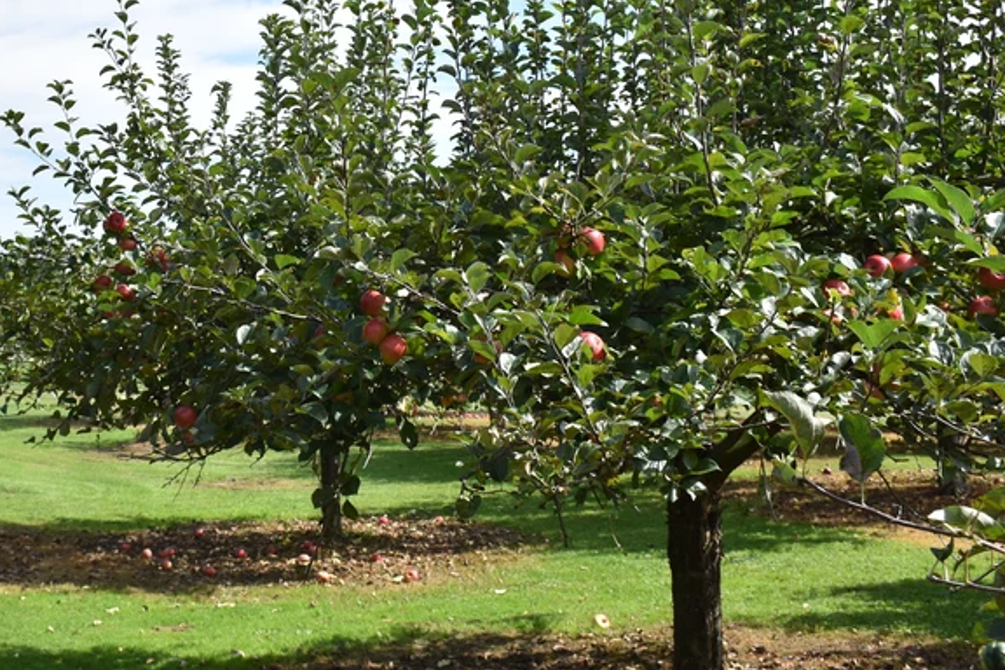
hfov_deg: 35.5
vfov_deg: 24.4
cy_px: 181
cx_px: 256
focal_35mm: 55
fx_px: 1535
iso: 220
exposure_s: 1/500
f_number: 8
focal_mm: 22
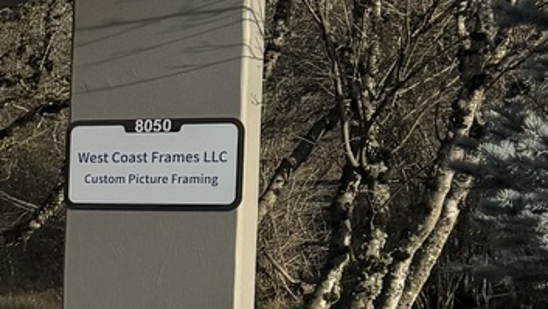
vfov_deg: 8.2
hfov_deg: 12.5
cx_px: -605
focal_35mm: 148
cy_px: 318
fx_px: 2152
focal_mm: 6.76
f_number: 1.78
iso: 80
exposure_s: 1/7092
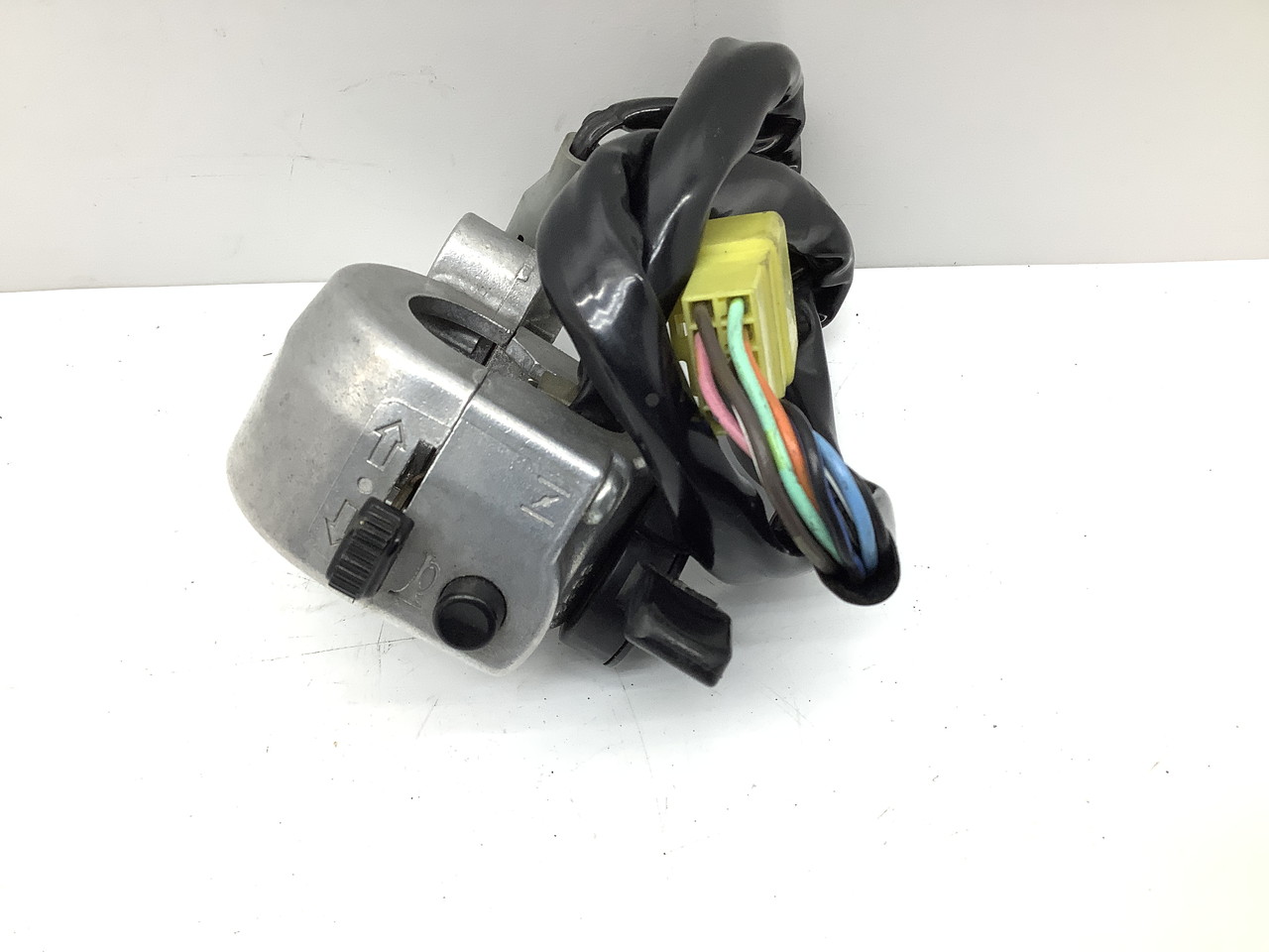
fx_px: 1136
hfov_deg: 58.4
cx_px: 634
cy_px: 476
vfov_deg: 45.4
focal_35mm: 31
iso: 64
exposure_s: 1/120
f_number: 2.4
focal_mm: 3.3
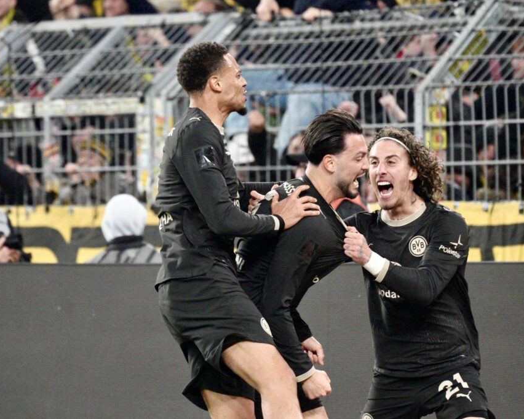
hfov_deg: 4.0
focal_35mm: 482
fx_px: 7472
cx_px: 252
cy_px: 209
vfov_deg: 3.2
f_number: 5.6
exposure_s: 1/1000
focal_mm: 285
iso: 8000
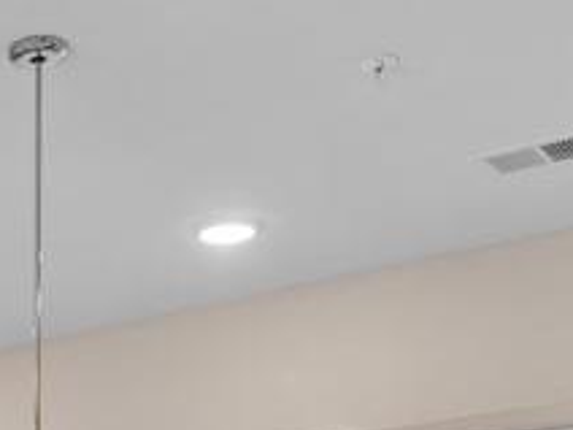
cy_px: 879
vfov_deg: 13.0
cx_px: -268
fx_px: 1622
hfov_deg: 18.0
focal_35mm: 98
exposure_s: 1/5
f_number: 8
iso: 200
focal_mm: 10
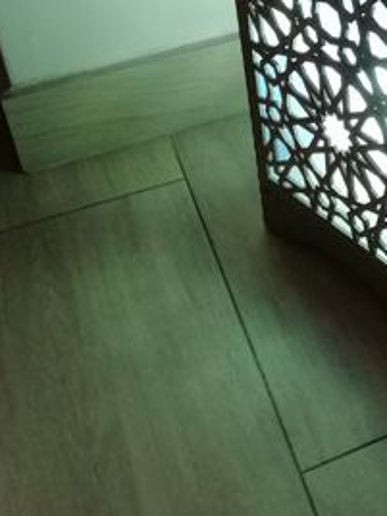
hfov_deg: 22.5
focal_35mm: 62
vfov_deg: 29.8
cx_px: 410
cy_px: 46
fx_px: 924
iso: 125
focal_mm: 3.46
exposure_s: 1/33.3
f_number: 2.2
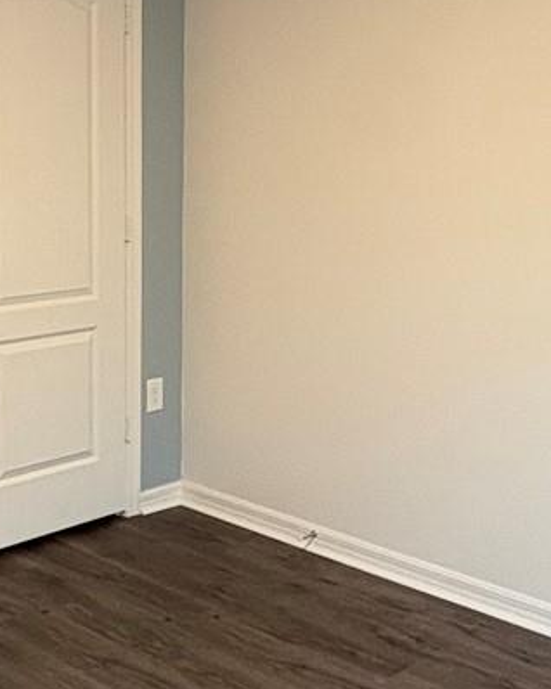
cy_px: 267
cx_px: 194
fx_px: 1122
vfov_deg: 34.0
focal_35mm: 55
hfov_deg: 27.5
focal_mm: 2.22
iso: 250
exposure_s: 1/60
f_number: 2.2
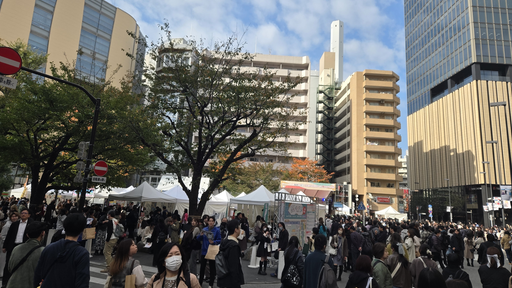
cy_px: 126
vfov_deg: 44.3
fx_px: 353
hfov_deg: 71.9
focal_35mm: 26
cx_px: 256
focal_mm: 5.4
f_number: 1.8
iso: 50
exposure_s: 1/2921
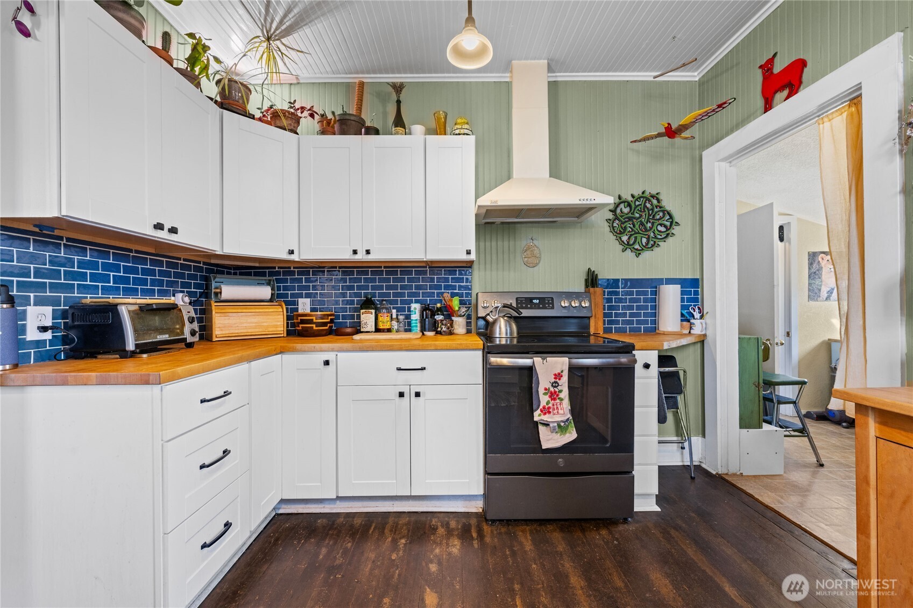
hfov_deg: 104.3
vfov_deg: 81.2
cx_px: 456
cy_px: 304
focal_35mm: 14
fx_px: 355
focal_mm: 14
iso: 400
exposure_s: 1/2.5
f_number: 9
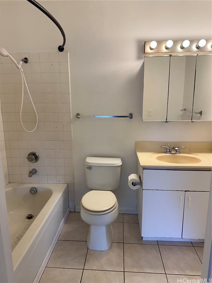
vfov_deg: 71.6
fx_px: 196
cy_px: 142
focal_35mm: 24
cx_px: 106
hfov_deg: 56.8
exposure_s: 1/120
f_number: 1.78
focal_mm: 6.86
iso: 64
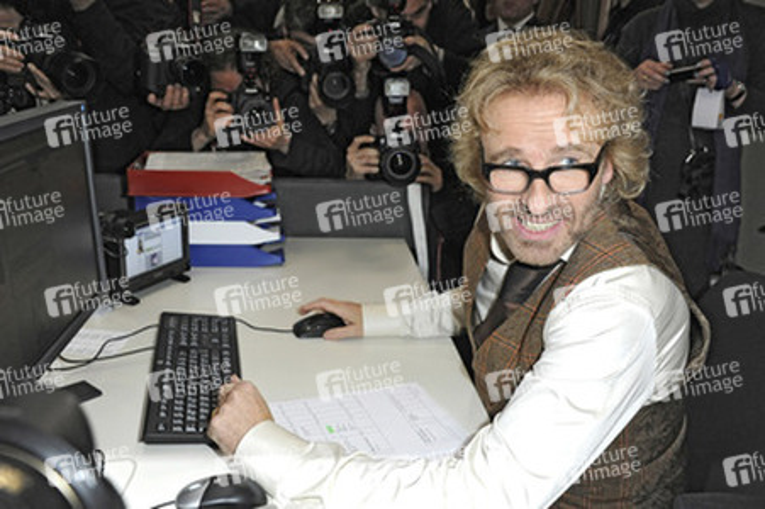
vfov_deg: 38.8
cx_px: 382
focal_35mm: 34
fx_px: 722
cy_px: 254
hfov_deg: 55.8
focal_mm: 34
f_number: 7.1
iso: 2500
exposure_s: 1/160
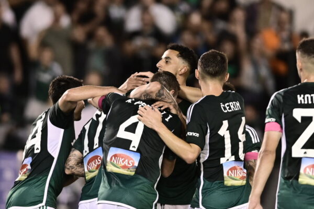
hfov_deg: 6.9
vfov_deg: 4.6
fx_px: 2616
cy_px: 104
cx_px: 157
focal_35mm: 300
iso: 2000
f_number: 3.2
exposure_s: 1/1600
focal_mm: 300
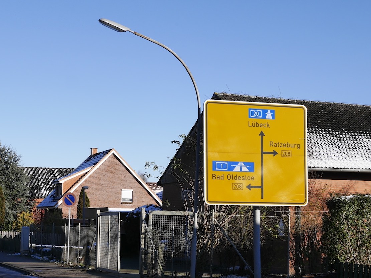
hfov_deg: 26.0
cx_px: 166
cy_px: 190
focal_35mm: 75
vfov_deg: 19.6
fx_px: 804
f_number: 9
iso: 200
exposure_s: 1/250
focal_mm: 26
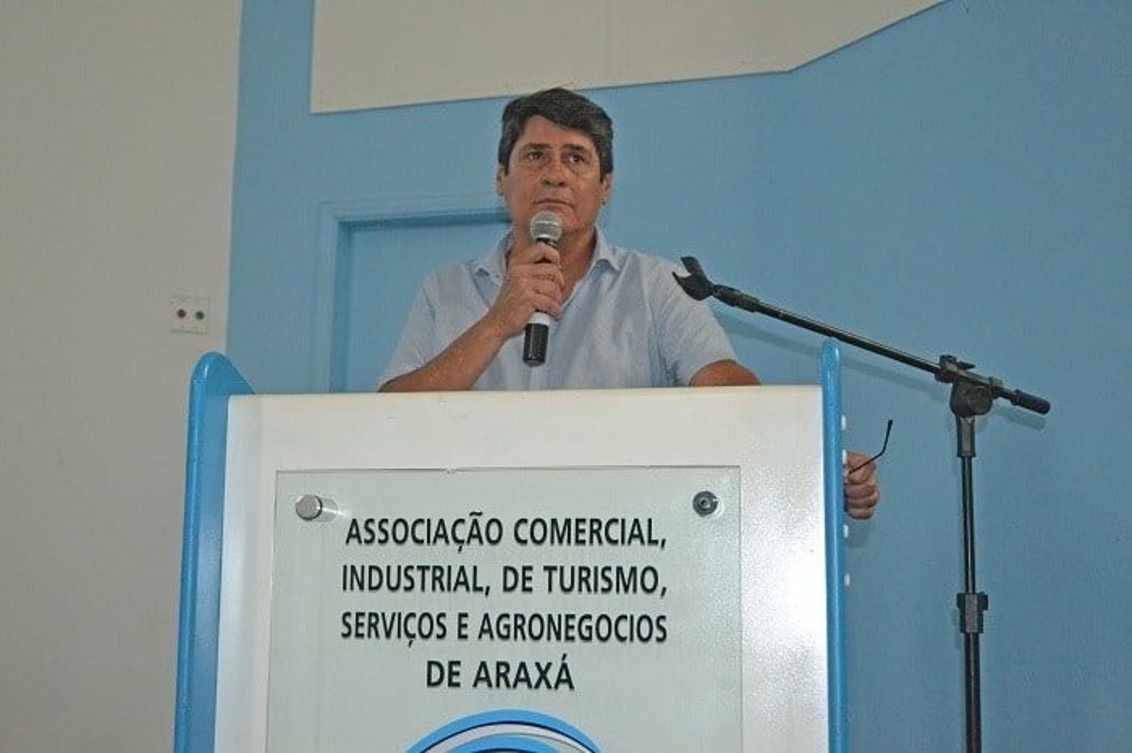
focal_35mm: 48
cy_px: 376
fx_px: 1509
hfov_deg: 41.1
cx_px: 566
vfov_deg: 28.0
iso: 3200
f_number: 4.8
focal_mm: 32
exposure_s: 1/60
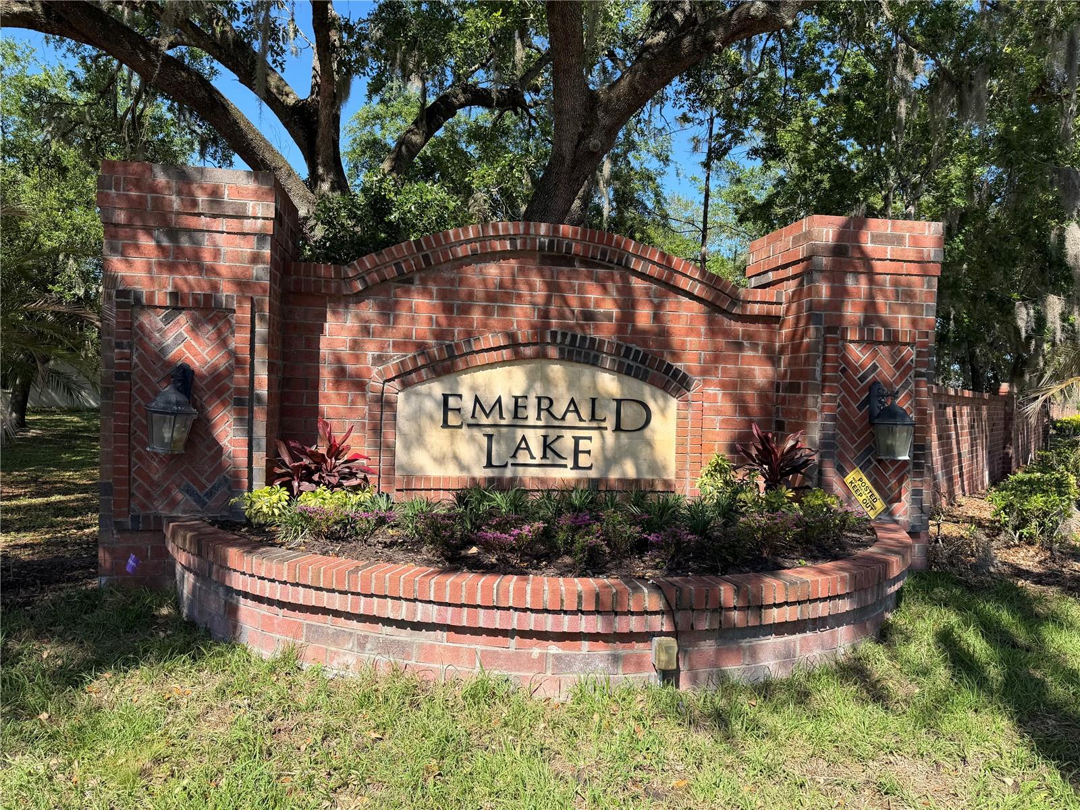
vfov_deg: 56.8
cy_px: 405
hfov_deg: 71.6
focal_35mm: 24
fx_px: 749
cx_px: 540
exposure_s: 1/2110
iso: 80
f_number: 1.78
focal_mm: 6.76
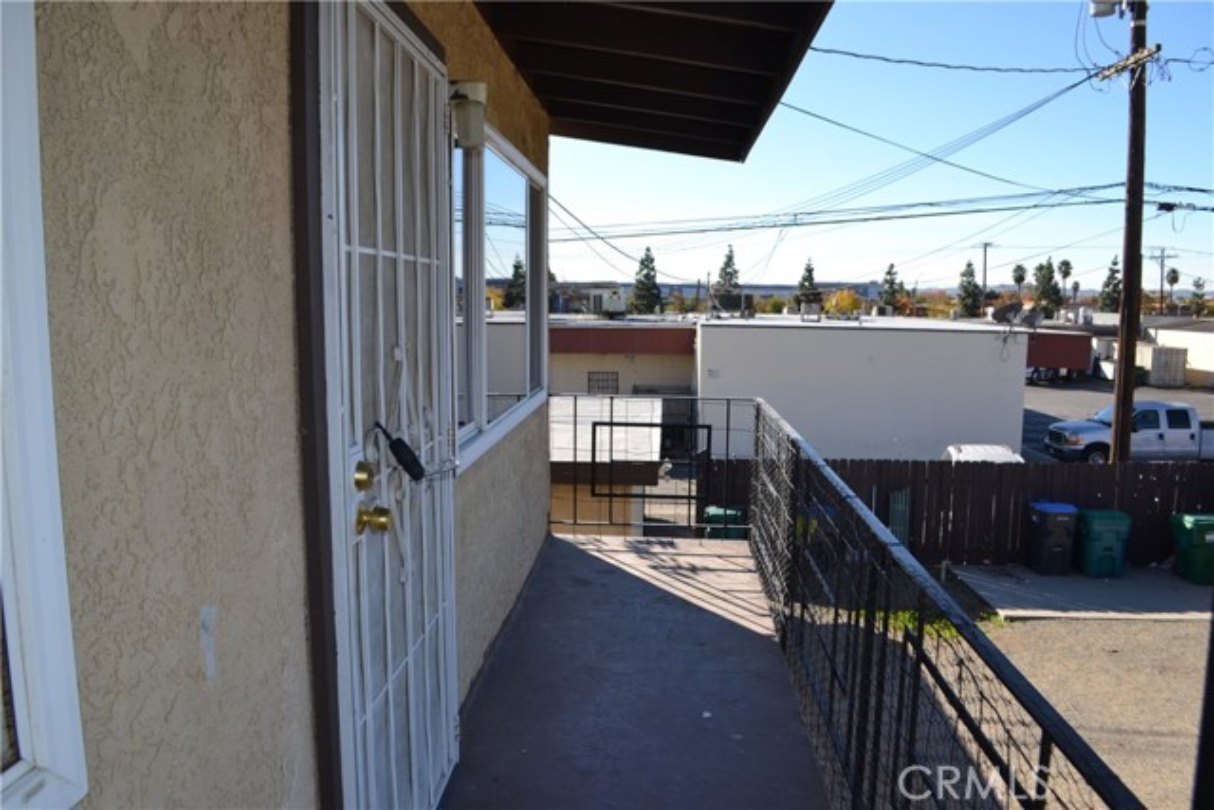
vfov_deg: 48.0
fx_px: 911
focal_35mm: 27
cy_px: 405
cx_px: 607
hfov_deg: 67.4
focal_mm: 18
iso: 100
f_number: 6.3
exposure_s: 1/200
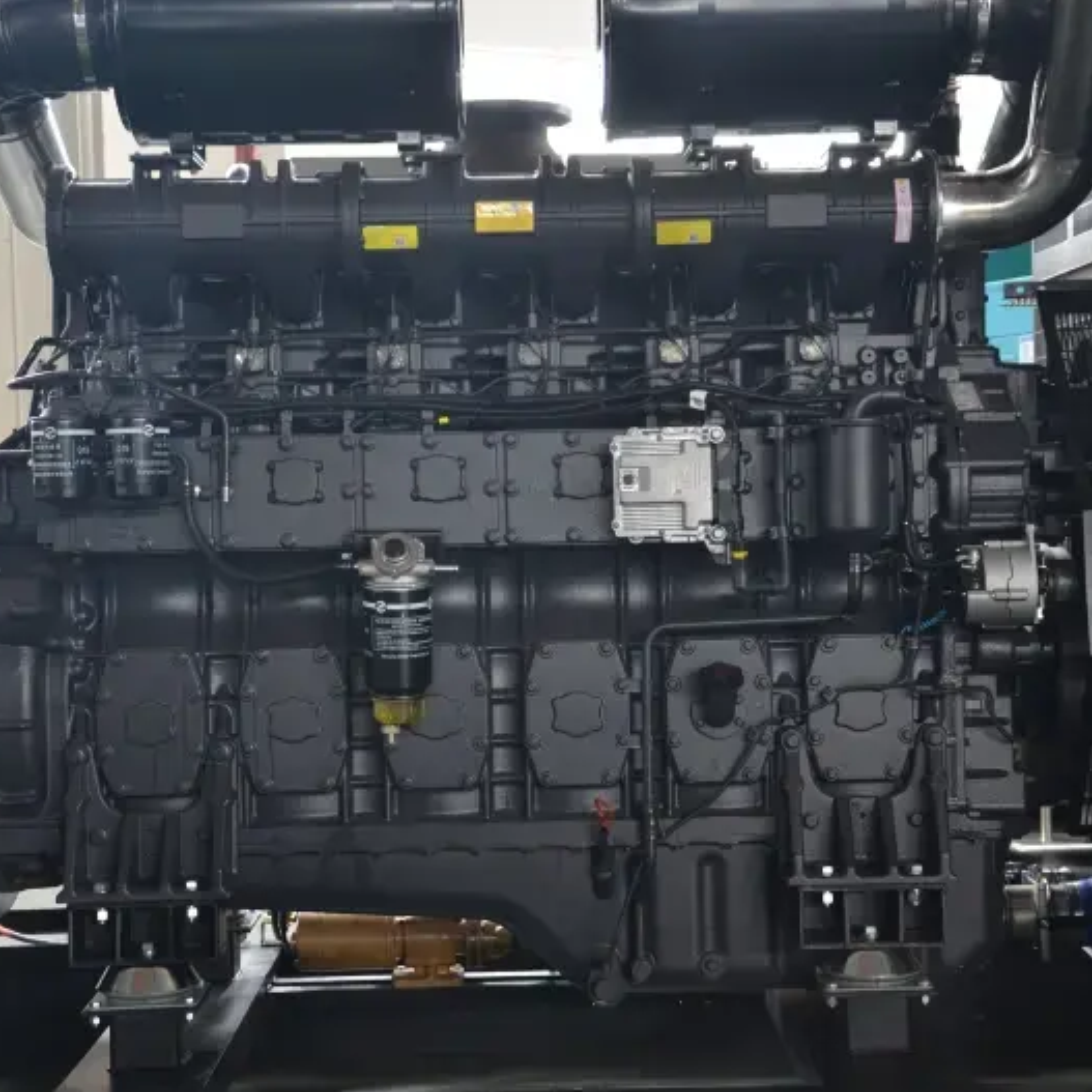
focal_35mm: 68
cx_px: 566
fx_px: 2414
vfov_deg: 25.5
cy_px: 545
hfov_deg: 25.5
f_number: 4.5
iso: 100
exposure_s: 1/3
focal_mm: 35
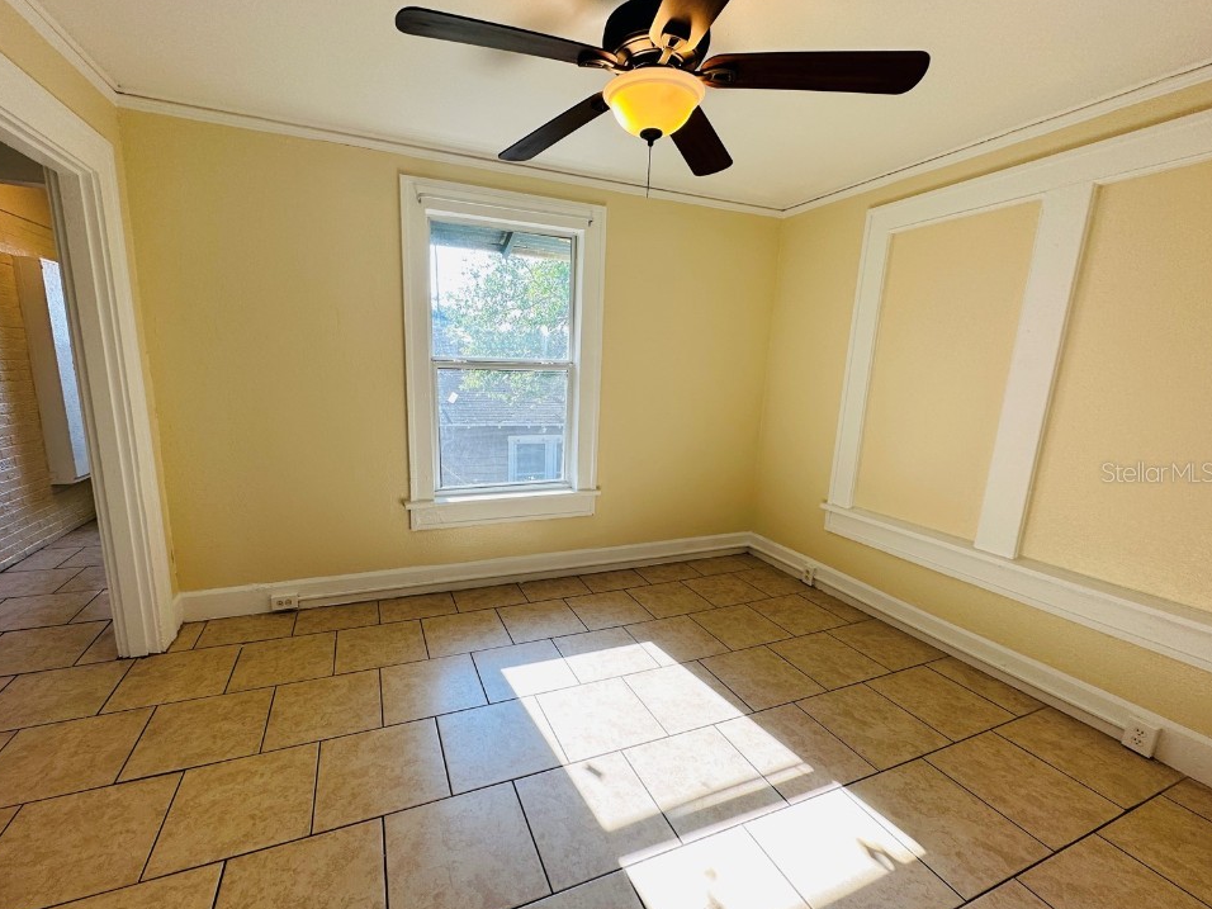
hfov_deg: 98.1
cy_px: 472
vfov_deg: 81.7
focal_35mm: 15
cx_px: 572
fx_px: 525
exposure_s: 1/120
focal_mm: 2.22
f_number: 2.2
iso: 50
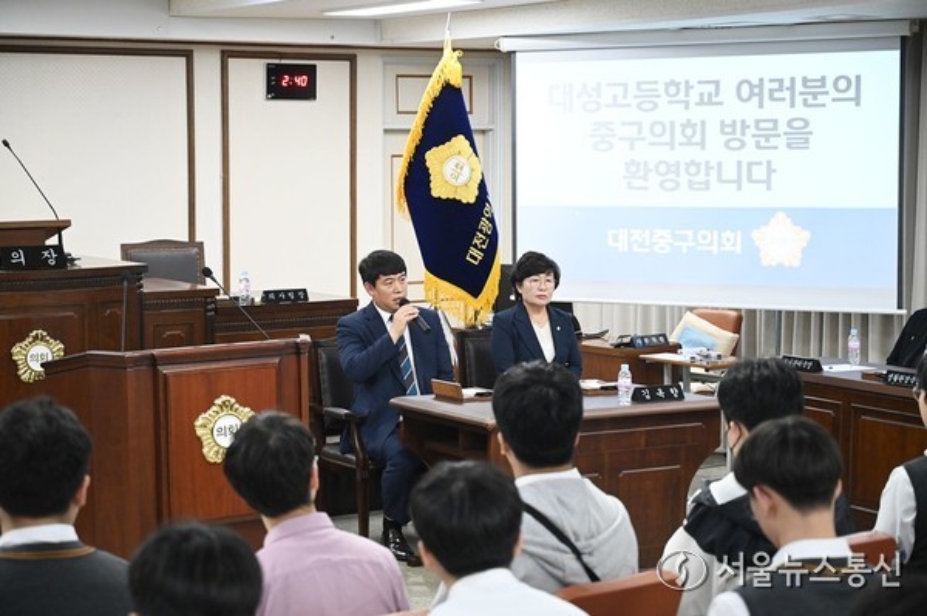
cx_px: 464
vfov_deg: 19.4
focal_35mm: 70
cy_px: 308
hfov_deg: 28.9
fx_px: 1801
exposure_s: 1/400
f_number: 4
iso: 4000
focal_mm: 70
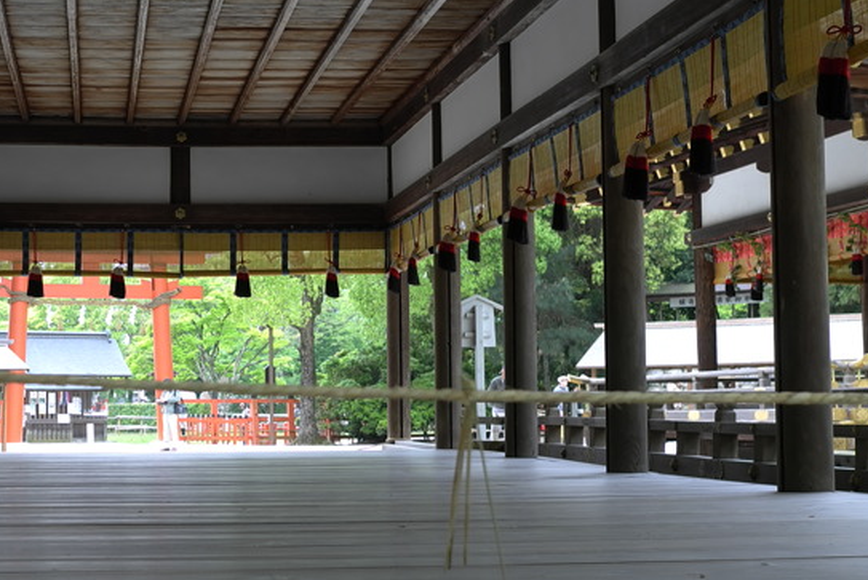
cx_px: 198
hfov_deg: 29.9
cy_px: 235
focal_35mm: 66
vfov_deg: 20.6
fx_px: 1593
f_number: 4
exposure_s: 1/80
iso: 100
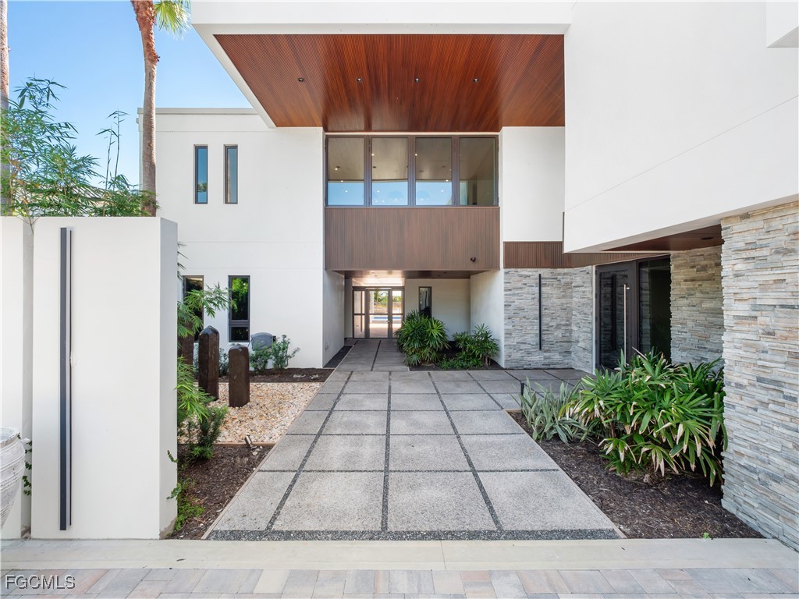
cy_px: 300
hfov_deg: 102.1
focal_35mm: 14
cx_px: 400
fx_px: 323
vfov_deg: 85.7
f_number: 7.1
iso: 200
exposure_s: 1/40
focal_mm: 7
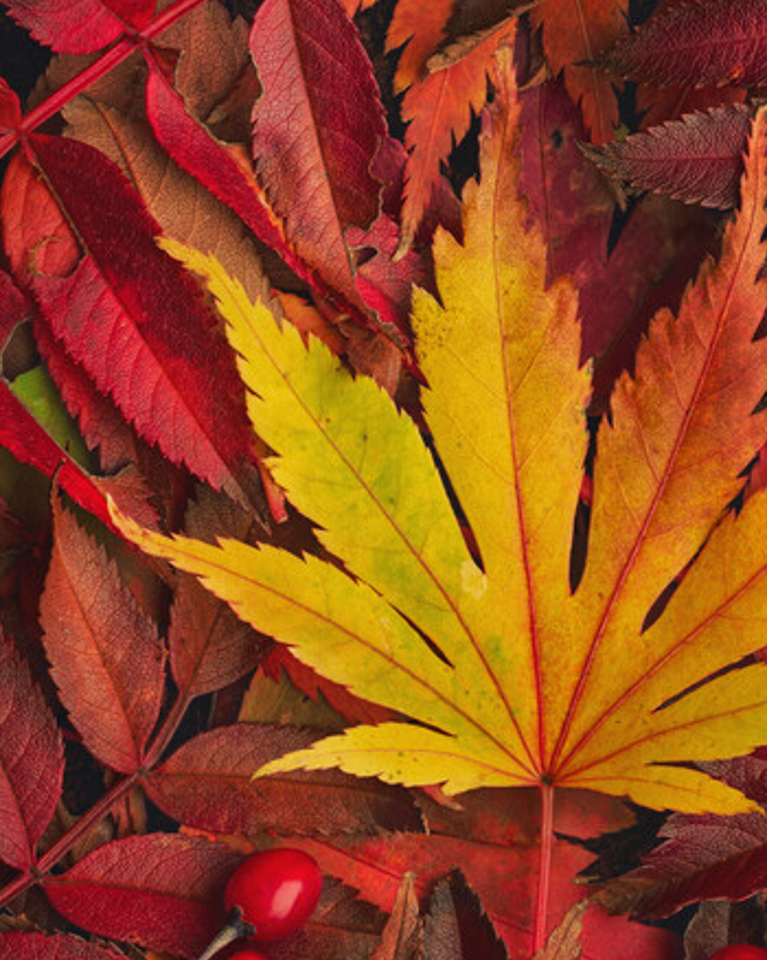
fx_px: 8547
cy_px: 609
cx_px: 542
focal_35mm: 301
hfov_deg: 5.1
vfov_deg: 6.4
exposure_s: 1/6
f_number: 8
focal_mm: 90
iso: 100
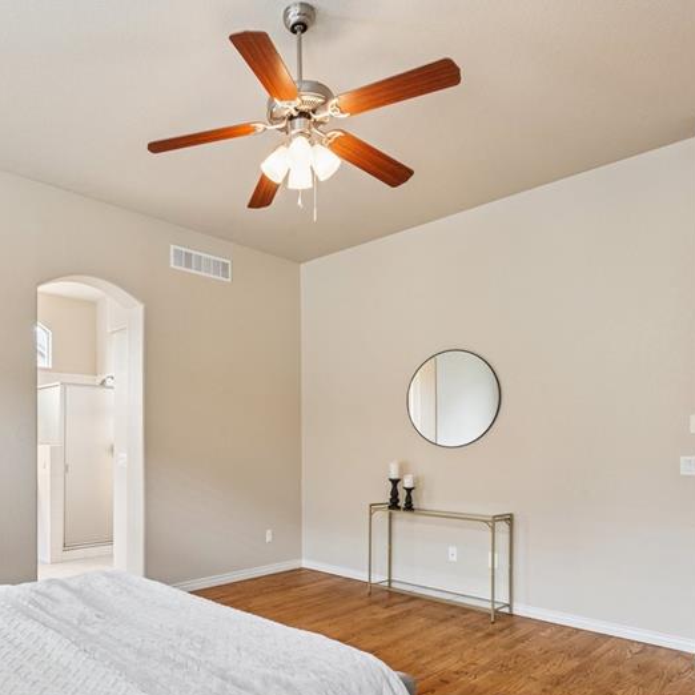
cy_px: 443
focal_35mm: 25
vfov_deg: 61.9
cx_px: 233
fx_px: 568
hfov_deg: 61.4
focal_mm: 15
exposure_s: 1
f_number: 11
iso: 100
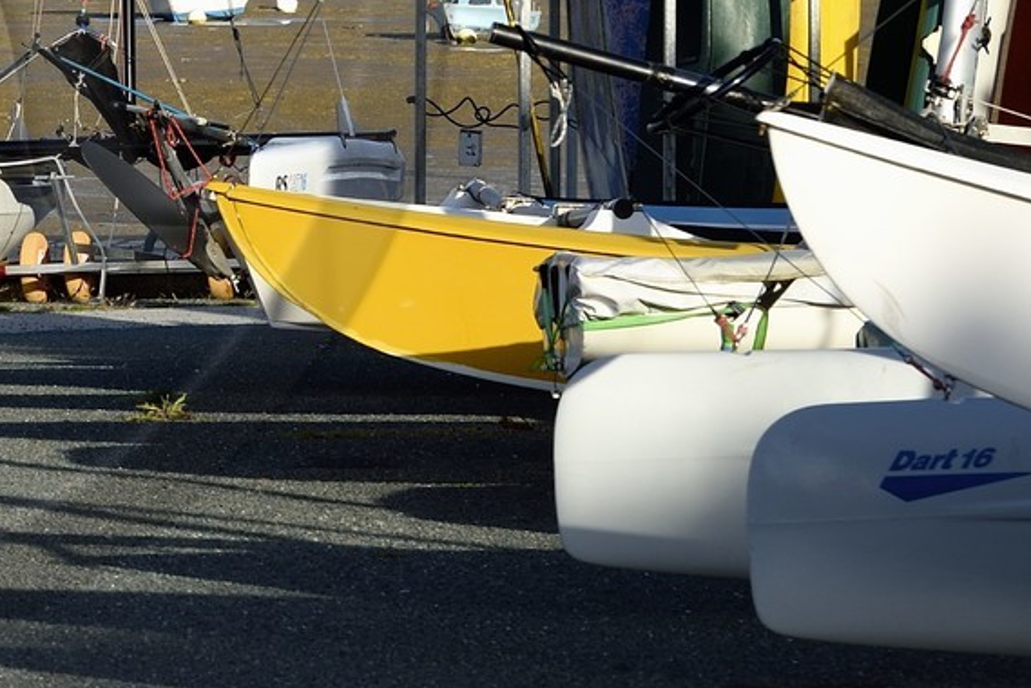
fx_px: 7650
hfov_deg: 7.6
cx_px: -301
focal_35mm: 267
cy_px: -70
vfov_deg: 5.1
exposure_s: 1/500
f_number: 9
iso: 200
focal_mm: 95
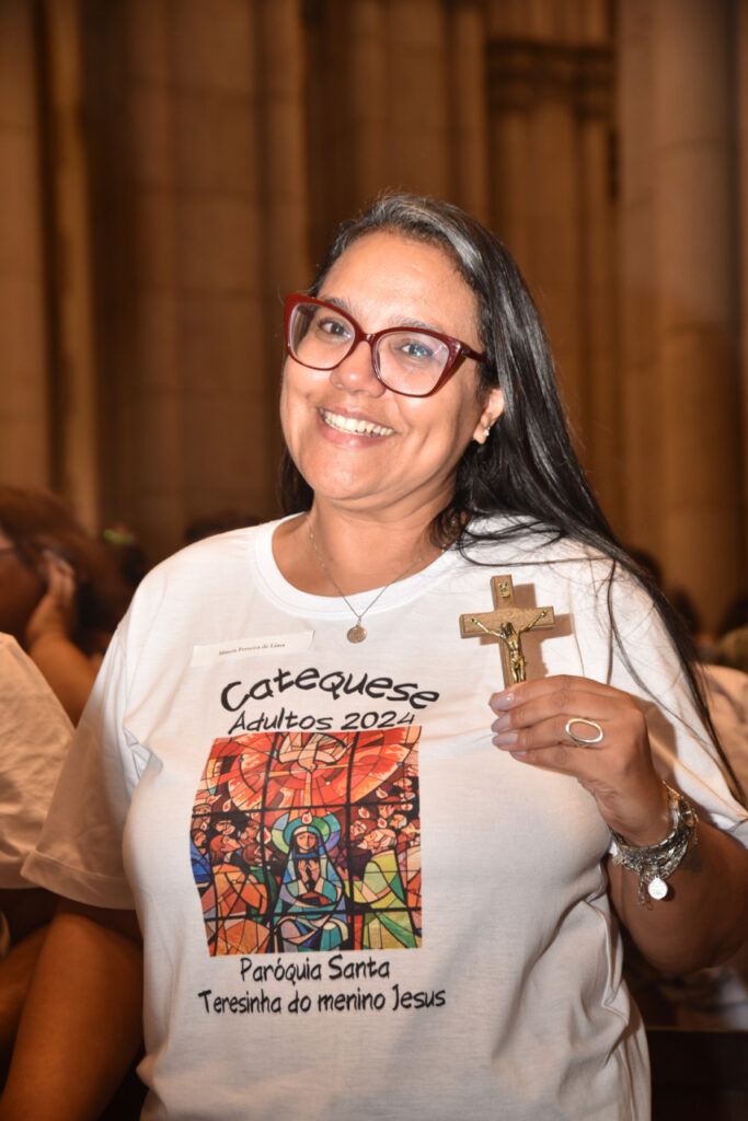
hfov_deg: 20.0
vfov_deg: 29.7
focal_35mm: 68
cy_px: 560
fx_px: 2118
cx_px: 374
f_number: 5.6
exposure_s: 1/80
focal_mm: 68
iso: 800
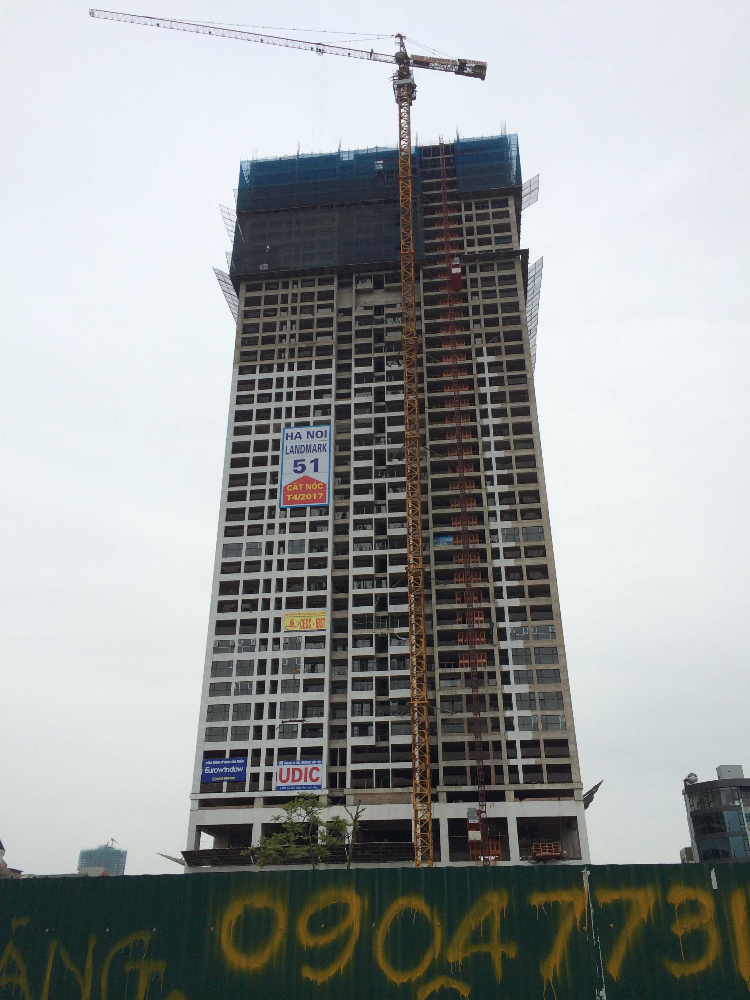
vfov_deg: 60.0
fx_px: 867
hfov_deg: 46.8
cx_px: 375
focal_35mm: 30
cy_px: 500
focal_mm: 4.12
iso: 40
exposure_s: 1/2053
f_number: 2.2
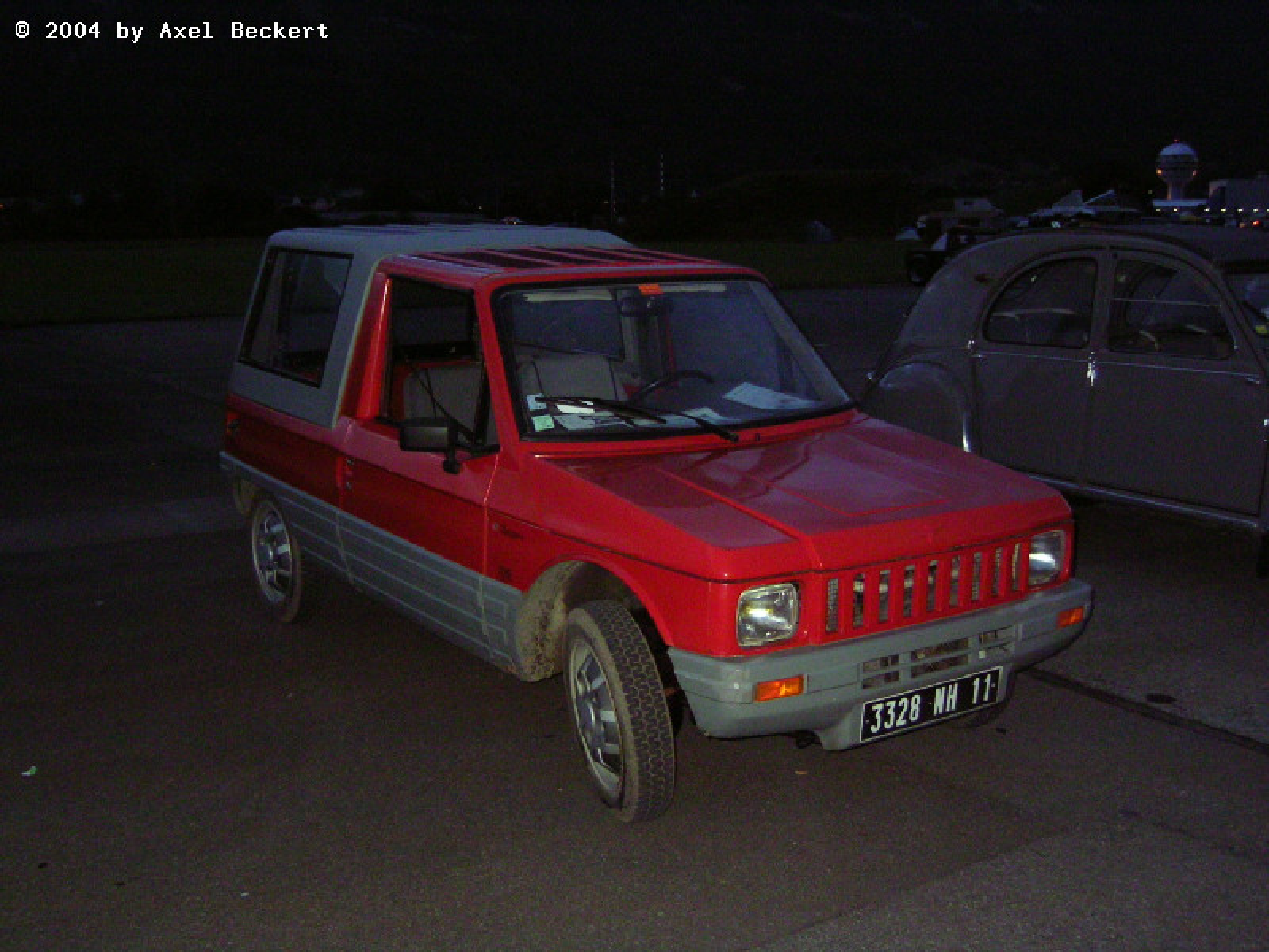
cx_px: 634
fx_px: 1356
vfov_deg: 38.7
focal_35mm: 37
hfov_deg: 50.1
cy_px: 476
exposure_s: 1/31.7
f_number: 3
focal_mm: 5.9
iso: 200
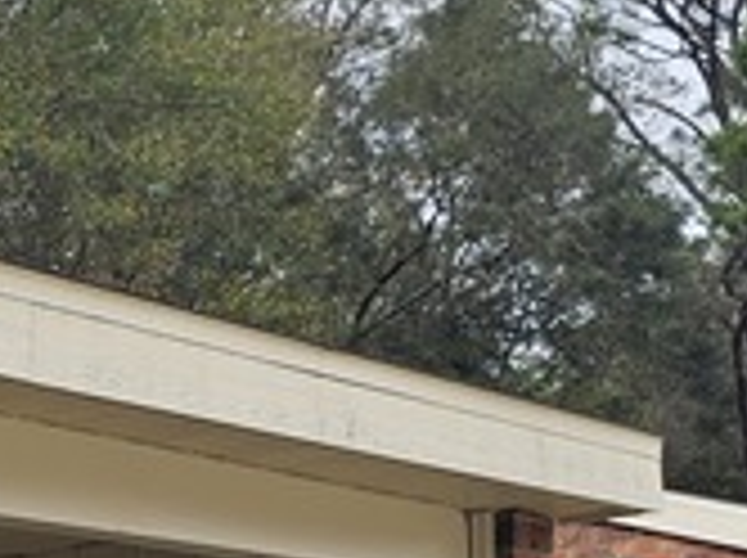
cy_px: 886
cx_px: -454
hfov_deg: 15.9
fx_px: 2392
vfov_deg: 12.5
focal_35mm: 111
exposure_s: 1/370
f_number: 1.7
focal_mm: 6.3
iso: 10
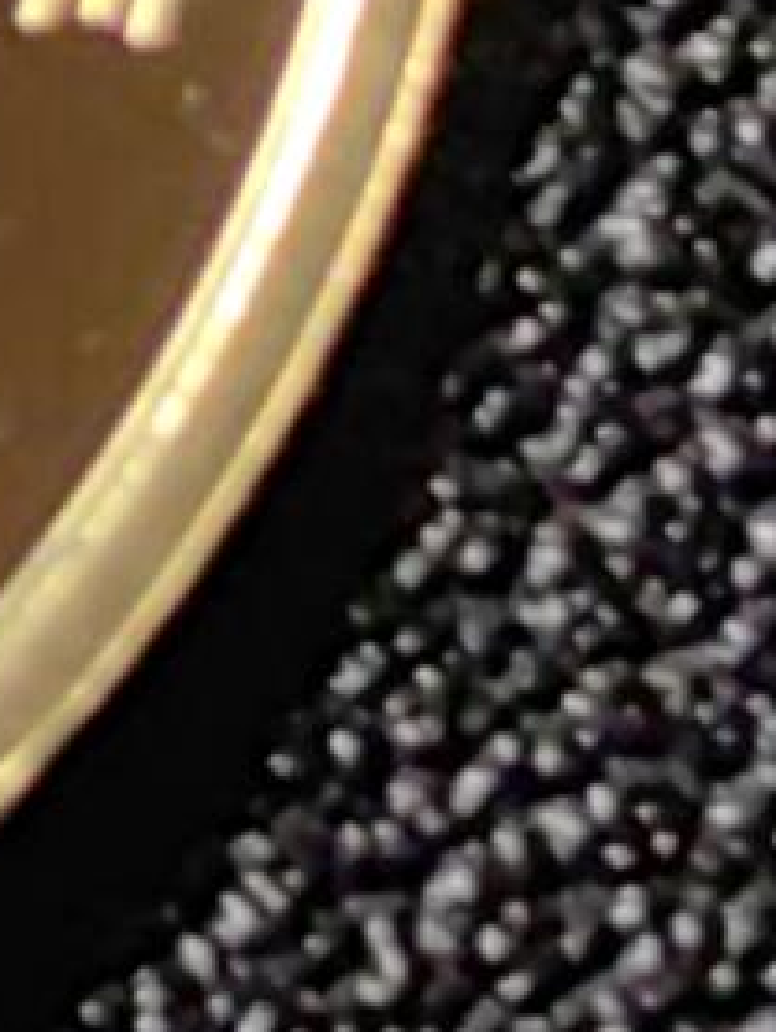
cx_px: -1411
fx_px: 14862
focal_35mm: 498
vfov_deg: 4.0
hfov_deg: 2.9
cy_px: -360
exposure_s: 1/114
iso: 50
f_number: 2
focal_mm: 5.75
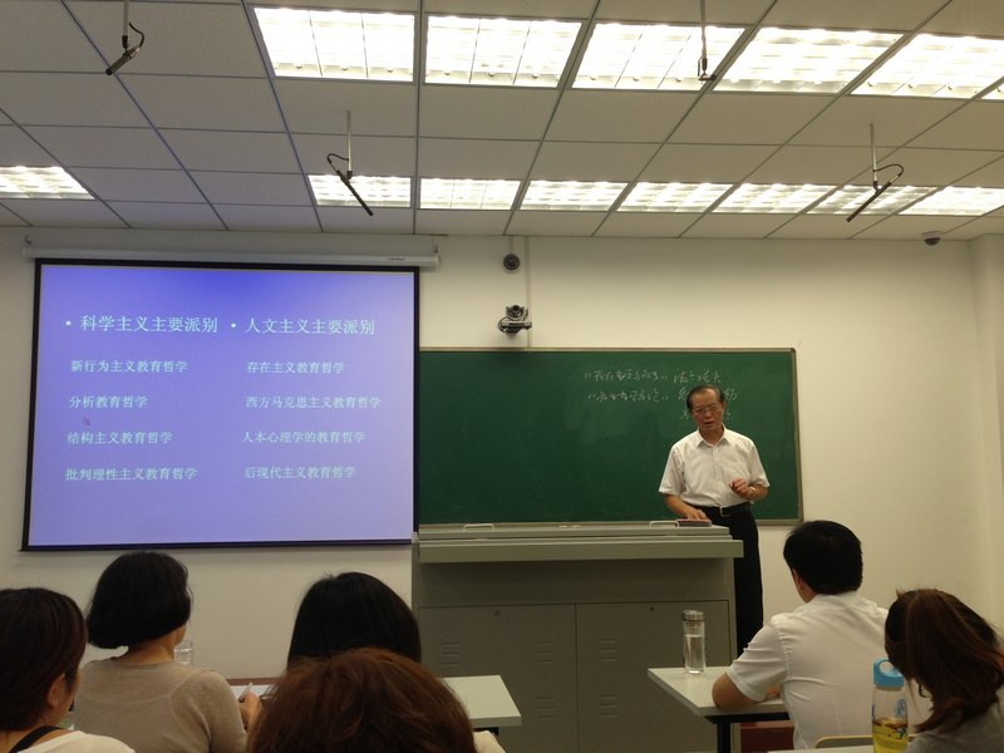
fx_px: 957
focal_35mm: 33
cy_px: 376
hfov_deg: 55.4
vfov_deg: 42.9
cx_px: 502
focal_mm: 4.13
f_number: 2.4
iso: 50
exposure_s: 1/33
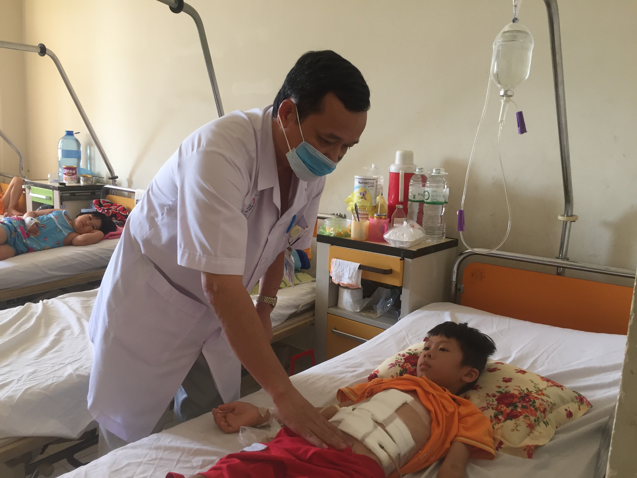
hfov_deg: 61.7
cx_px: 318
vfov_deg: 48.2
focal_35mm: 29
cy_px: 239
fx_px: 534
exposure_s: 1/33
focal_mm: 4.15
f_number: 2.2
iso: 40
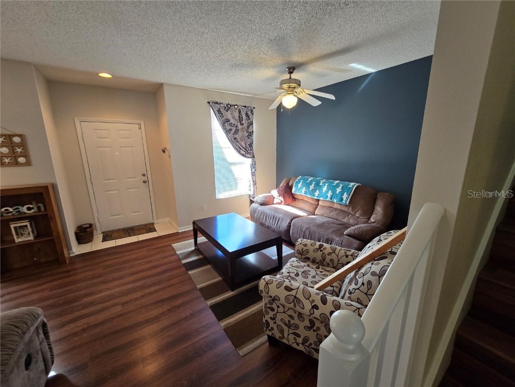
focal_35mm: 13
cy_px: 194
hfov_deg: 106.2
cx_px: 258
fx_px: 193
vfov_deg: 89.9
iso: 160
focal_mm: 2.2
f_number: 2.2
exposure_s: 1/60
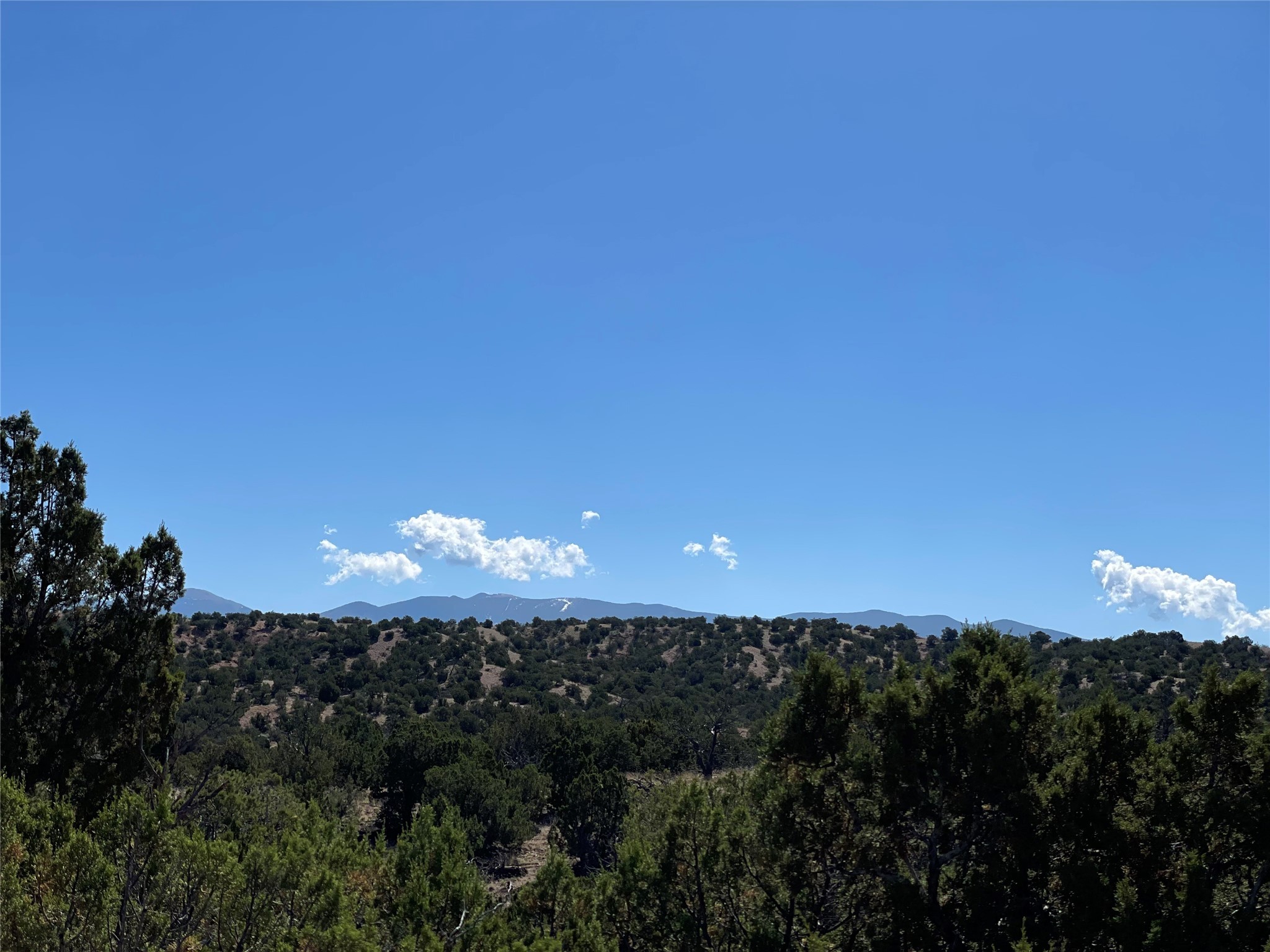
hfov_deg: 36.8
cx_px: 635
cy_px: 476
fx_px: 1908
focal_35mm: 52
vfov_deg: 28.0
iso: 32
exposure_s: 1/4348
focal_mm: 6
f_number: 2
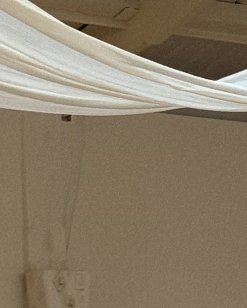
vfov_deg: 6.2
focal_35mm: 300
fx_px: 2741
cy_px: 699
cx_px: 41
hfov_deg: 5.2
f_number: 1.78
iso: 250
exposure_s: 1/33
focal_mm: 6.76
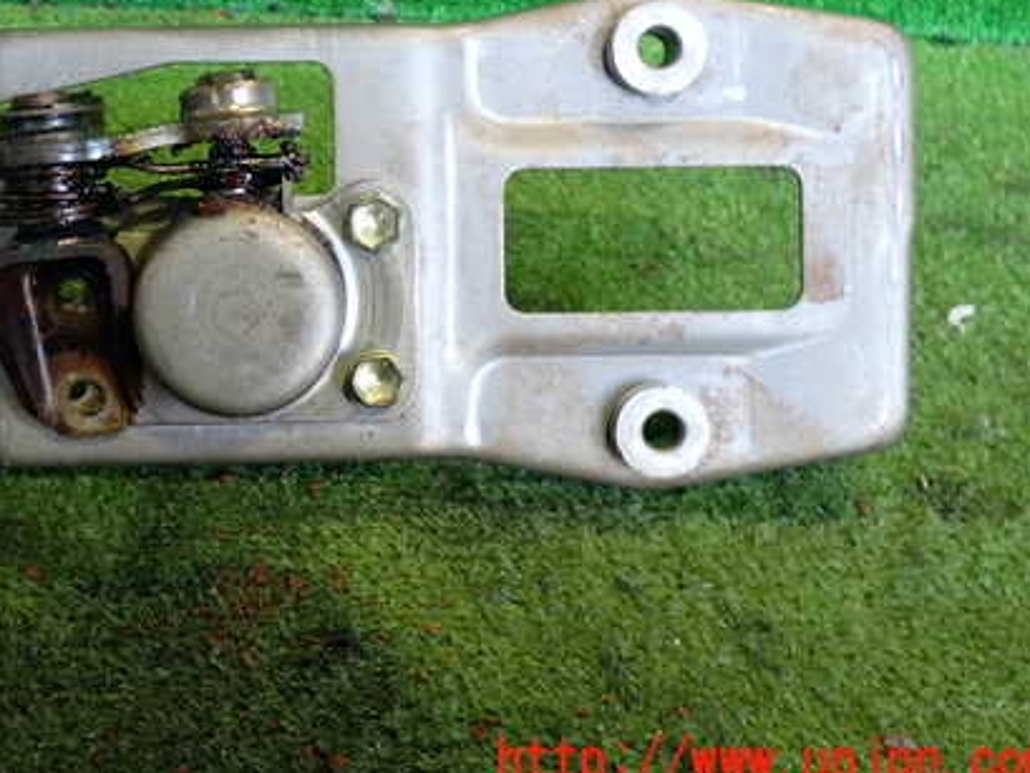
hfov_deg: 42.1
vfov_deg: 32.5
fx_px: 1310
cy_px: 227
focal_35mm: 44
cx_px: 310
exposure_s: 1/40
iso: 200
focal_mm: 5.4
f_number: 2.3
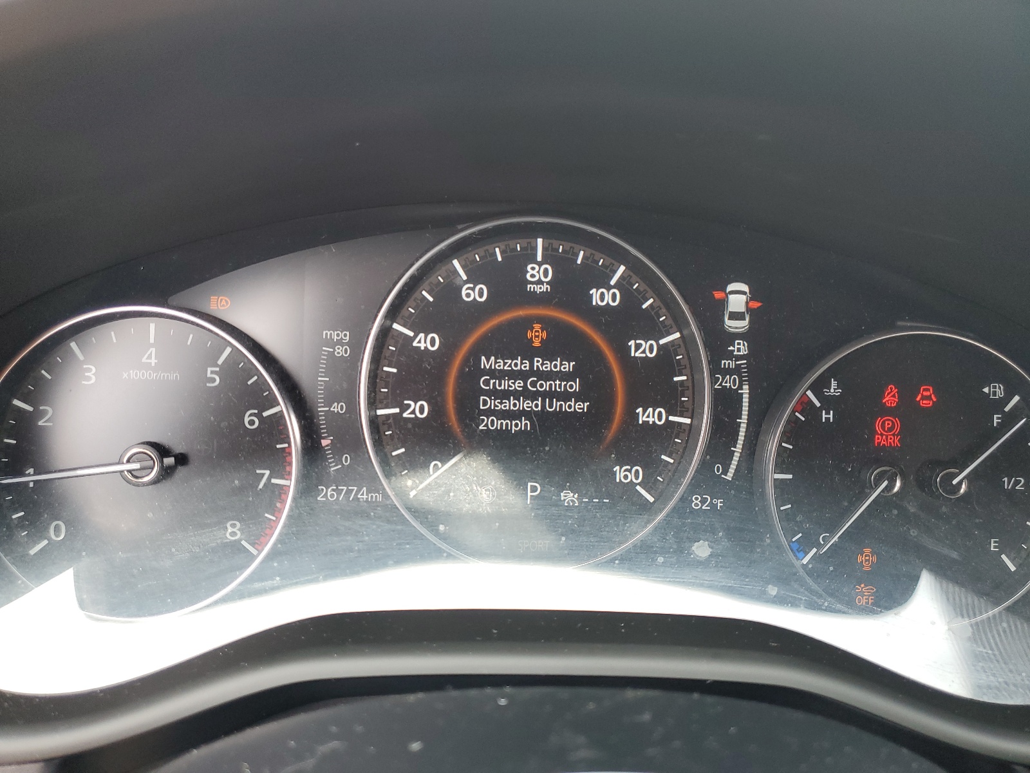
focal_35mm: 26
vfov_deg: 53.1
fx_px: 774
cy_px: 386
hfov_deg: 67.3
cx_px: 515
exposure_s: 1/120
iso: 72
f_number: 1.5
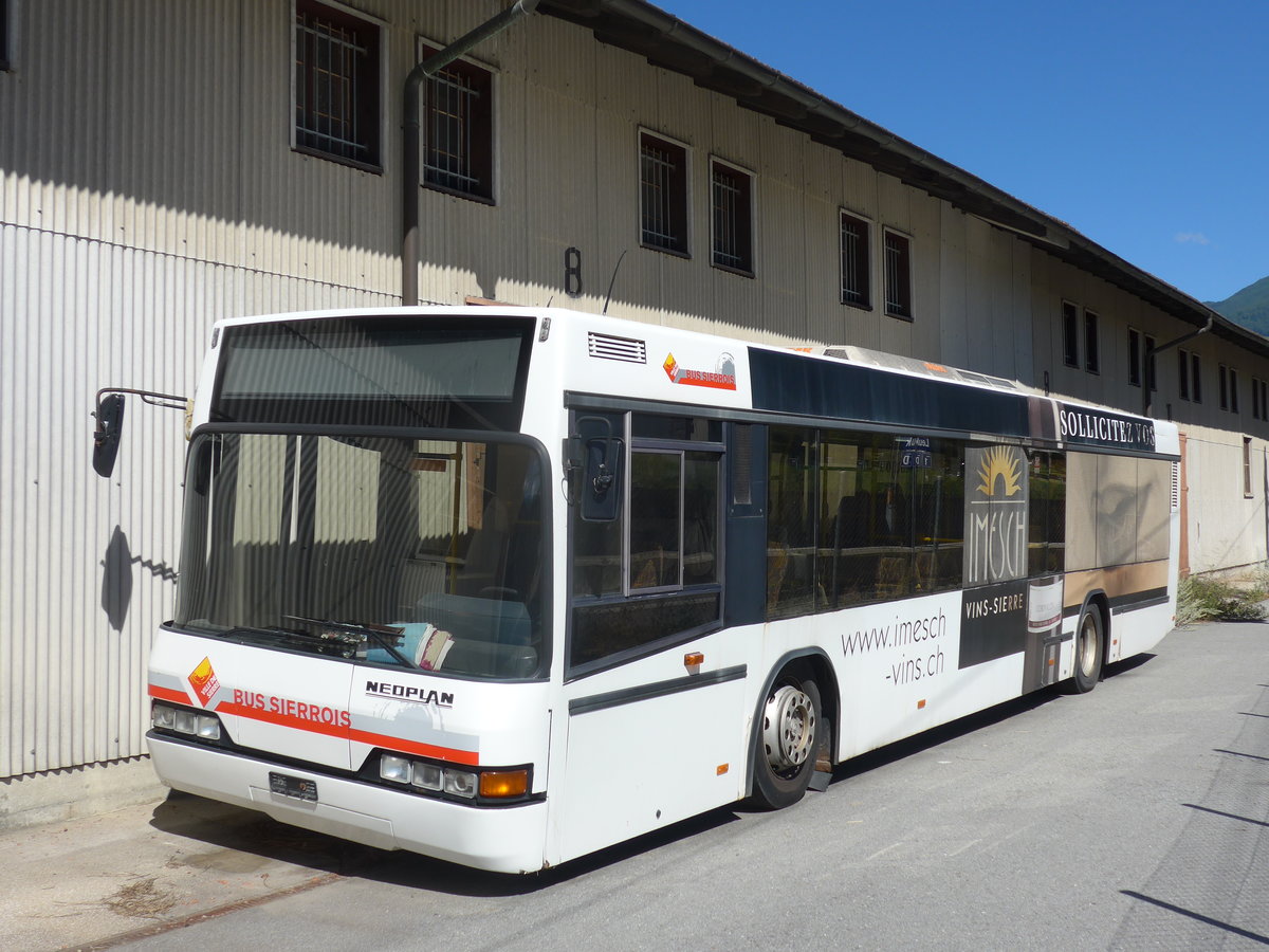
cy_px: 476
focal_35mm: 39
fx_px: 1430
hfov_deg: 47.9
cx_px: 634
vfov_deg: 36.8
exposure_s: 1/2000
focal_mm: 8
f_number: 3.2
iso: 80
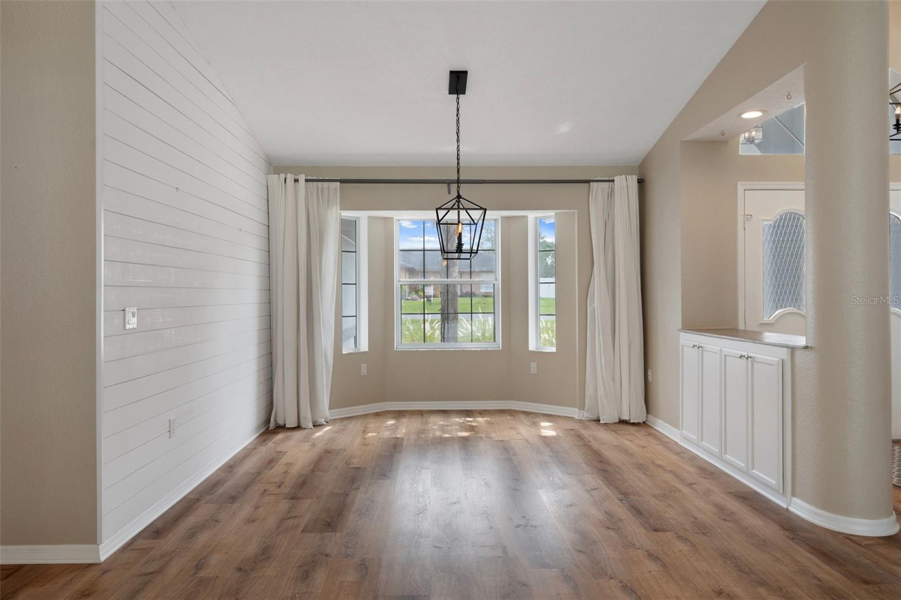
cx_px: 450
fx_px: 601
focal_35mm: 24
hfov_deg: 73.8
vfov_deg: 53.1
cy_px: 300
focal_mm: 24
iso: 400
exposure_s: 1/2.5
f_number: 8
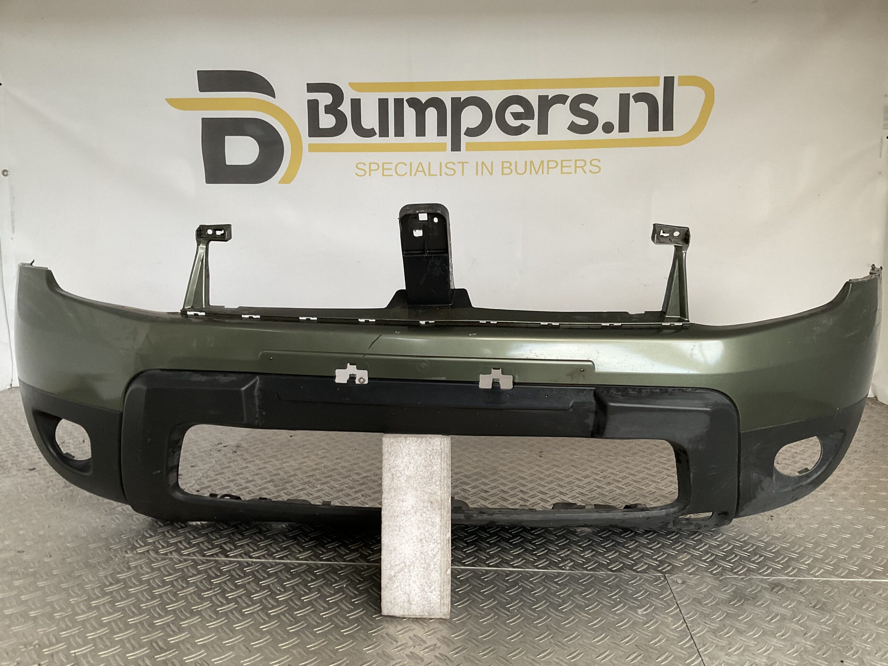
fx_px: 744
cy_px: 333
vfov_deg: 48.2
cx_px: 444
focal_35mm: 29
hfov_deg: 61.7
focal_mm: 3
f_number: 1.8
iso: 80
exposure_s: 1/50
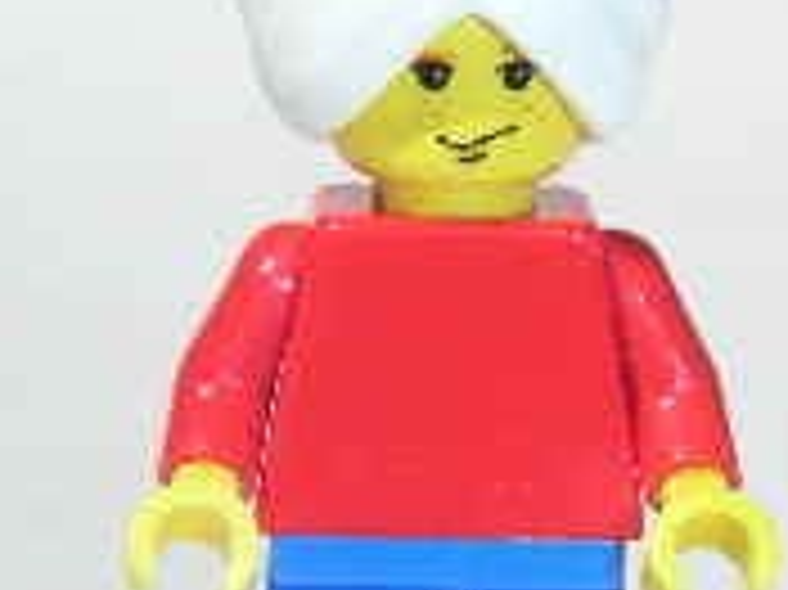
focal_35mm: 167
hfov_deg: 11.8
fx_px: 3799
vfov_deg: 8.9
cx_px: 423
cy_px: 365
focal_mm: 11.3
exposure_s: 1/1000
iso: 160
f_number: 8
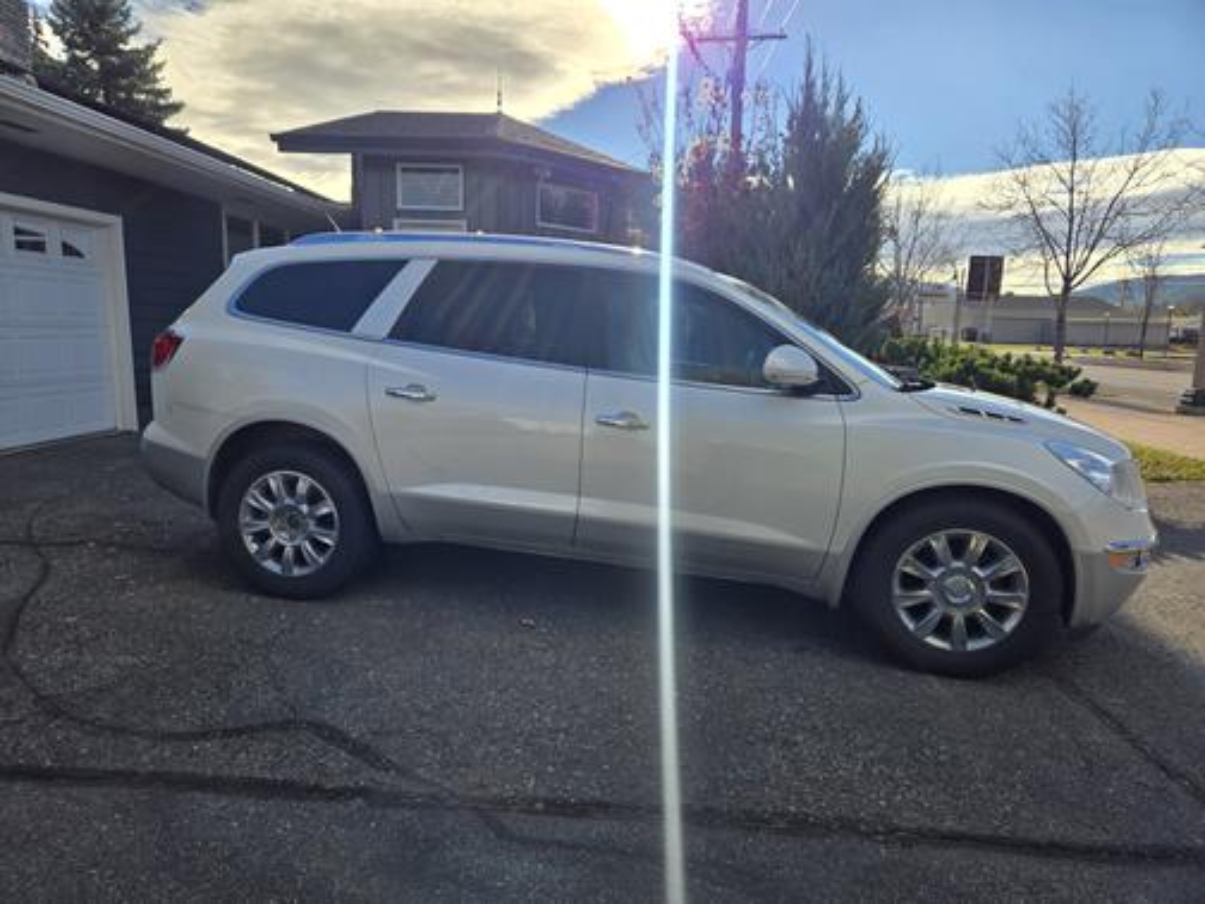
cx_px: 602
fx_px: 801
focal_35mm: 23
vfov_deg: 58.9
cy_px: 452
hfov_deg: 73.9
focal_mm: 5.4
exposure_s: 1/2128
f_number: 1.8
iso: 25
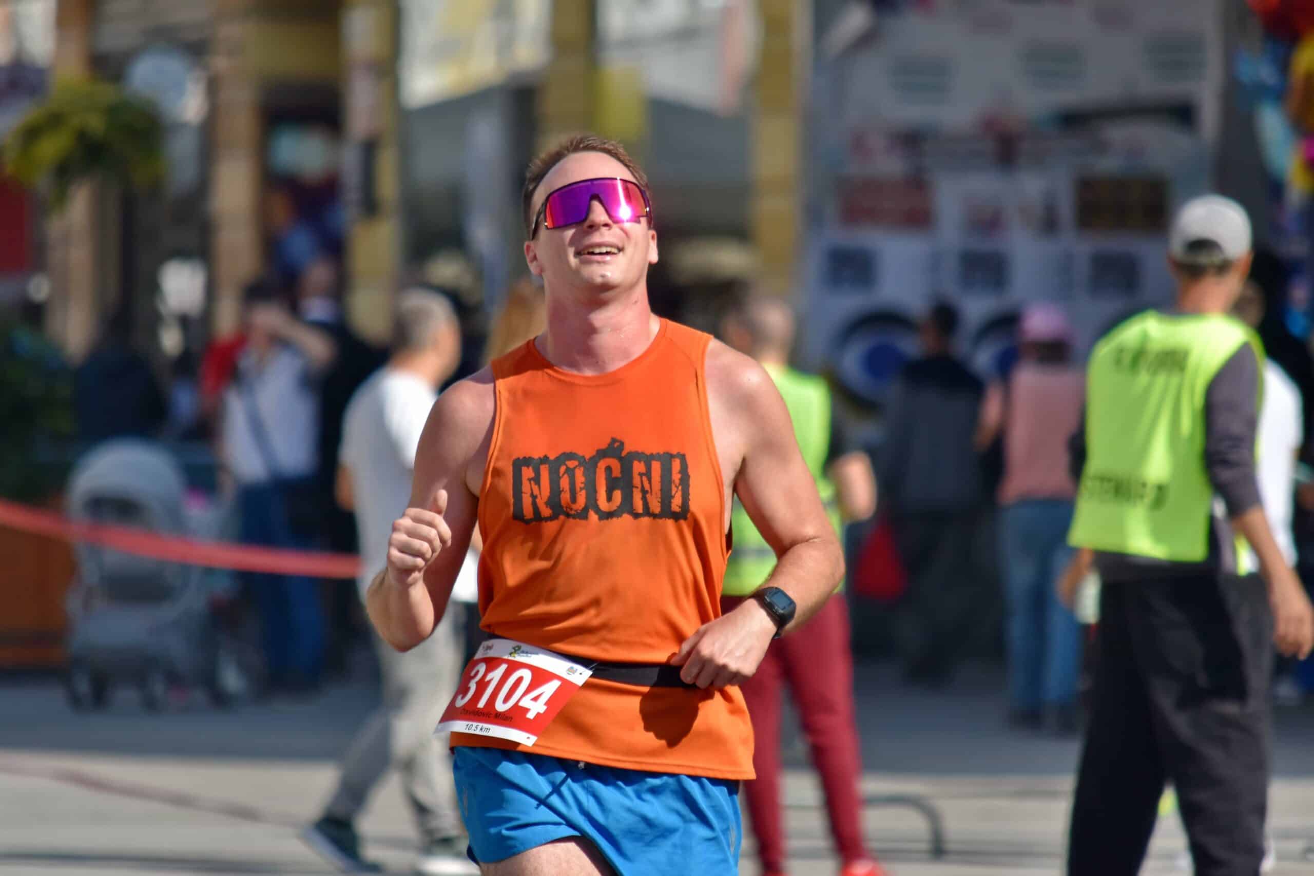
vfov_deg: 3.1
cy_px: 438
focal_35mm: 450
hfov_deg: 4.6
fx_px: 16425
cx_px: 657
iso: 400
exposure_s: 1/2000
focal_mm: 300
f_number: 5.6
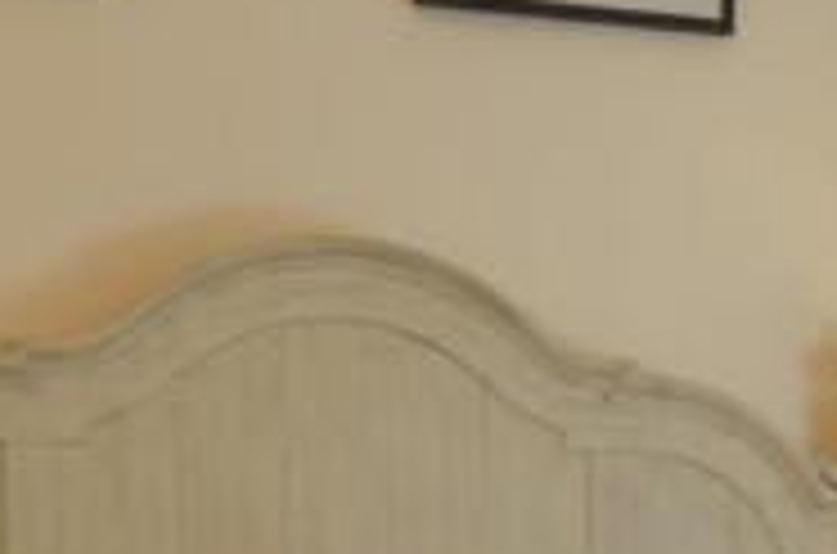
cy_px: 673
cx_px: 1215
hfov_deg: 16.3
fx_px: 2690
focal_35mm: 116
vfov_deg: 11.5
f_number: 3.5
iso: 100
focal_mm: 10
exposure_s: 1/40
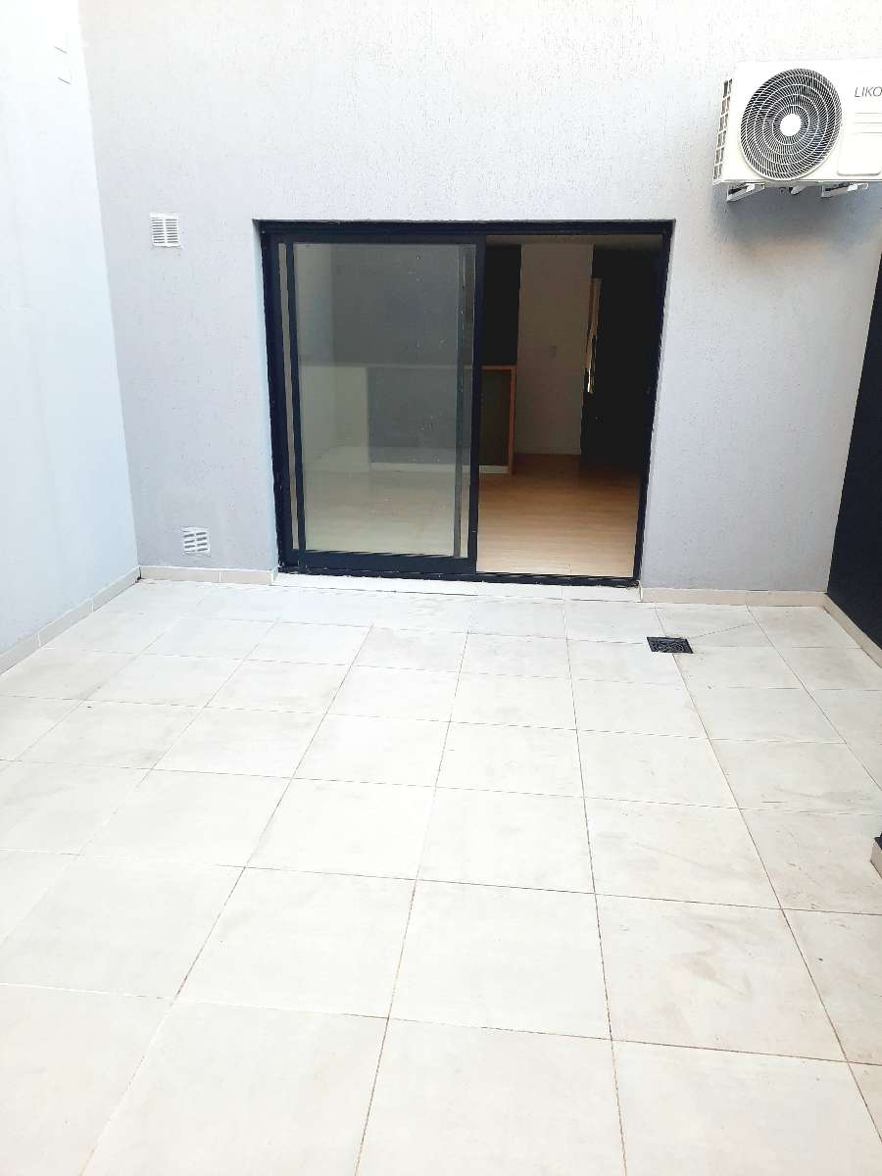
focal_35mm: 25
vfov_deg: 69.4
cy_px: 588
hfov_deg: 54.9
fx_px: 849
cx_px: 441
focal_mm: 4.6
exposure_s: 1/60.2
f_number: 2
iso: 64
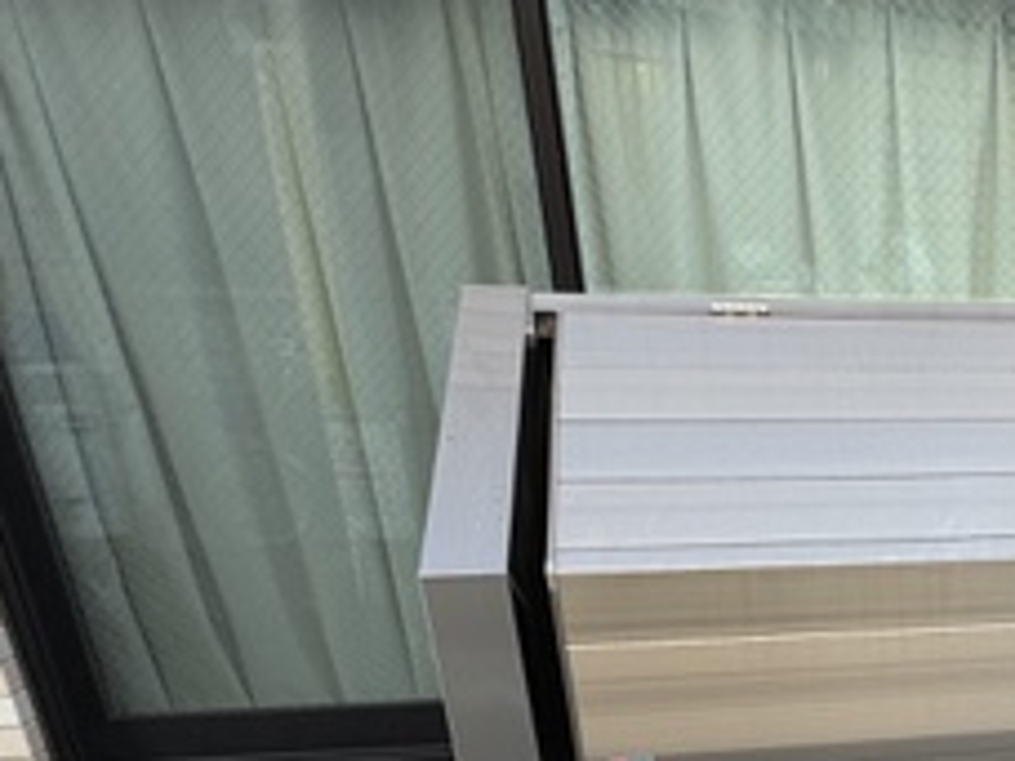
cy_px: 866
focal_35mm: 43
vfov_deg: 29.7
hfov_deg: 37.2
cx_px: 1104
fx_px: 1261
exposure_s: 1/105
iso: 40
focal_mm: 2.22
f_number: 2.2
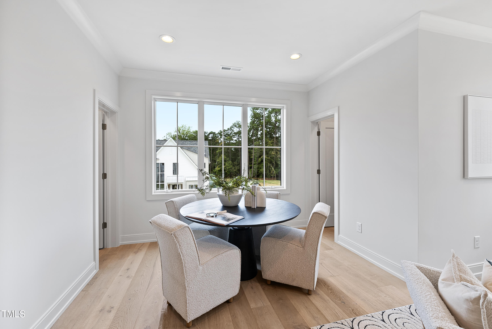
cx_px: 246
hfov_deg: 100.4
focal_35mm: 15
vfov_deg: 77.4
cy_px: 164
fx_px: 205
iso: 400
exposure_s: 1/25
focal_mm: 15
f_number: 7.1
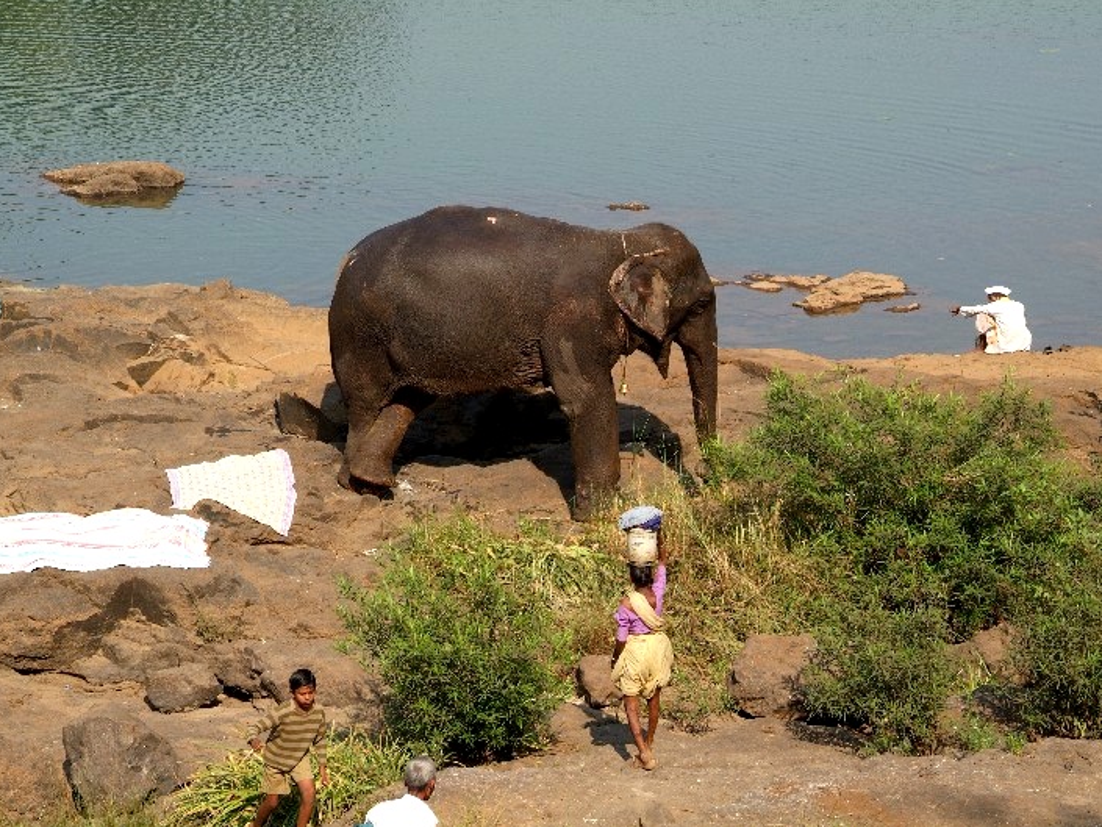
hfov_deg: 18.4
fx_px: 3407
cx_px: 585
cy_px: 417
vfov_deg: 13.8
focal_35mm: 107
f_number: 8
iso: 200
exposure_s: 1/250
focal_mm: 65
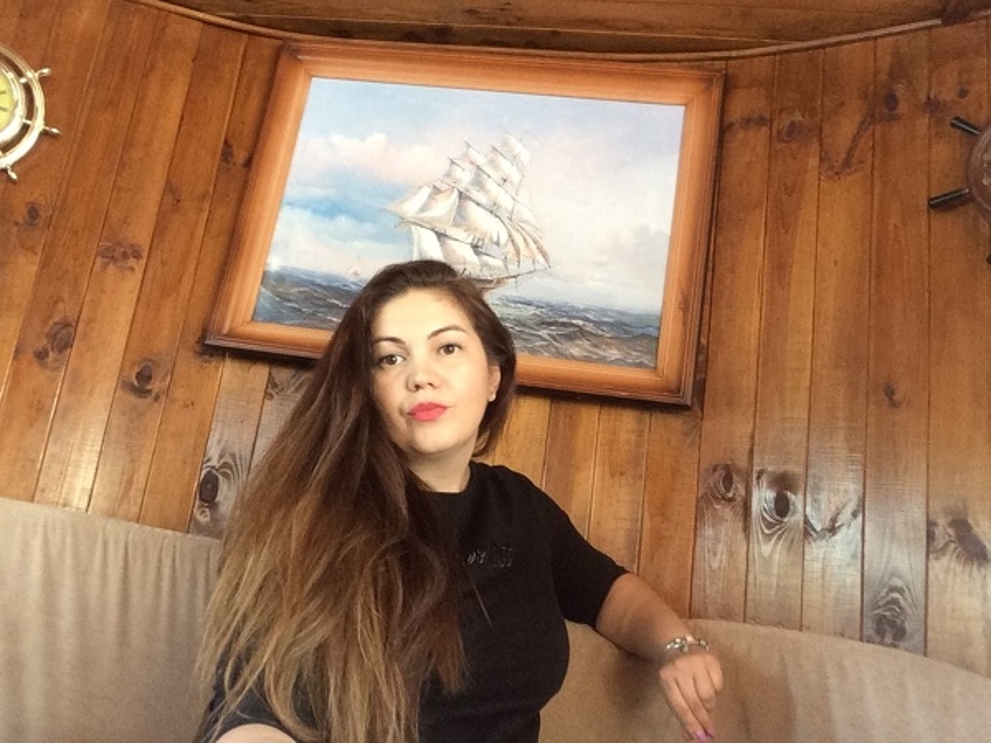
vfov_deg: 45.4
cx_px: 496
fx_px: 887
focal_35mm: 31
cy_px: 372
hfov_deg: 58.4
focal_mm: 2.15
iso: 200
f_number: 2.4
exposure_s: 1/33
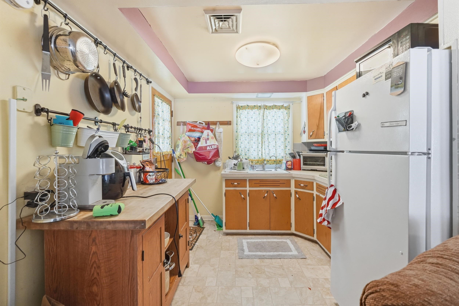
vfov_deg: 77.3
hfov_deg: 100.4
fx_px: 191
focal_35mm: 15
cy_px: 153
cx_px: 230
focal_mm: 10
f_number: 4
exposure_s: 1/1250
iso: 800
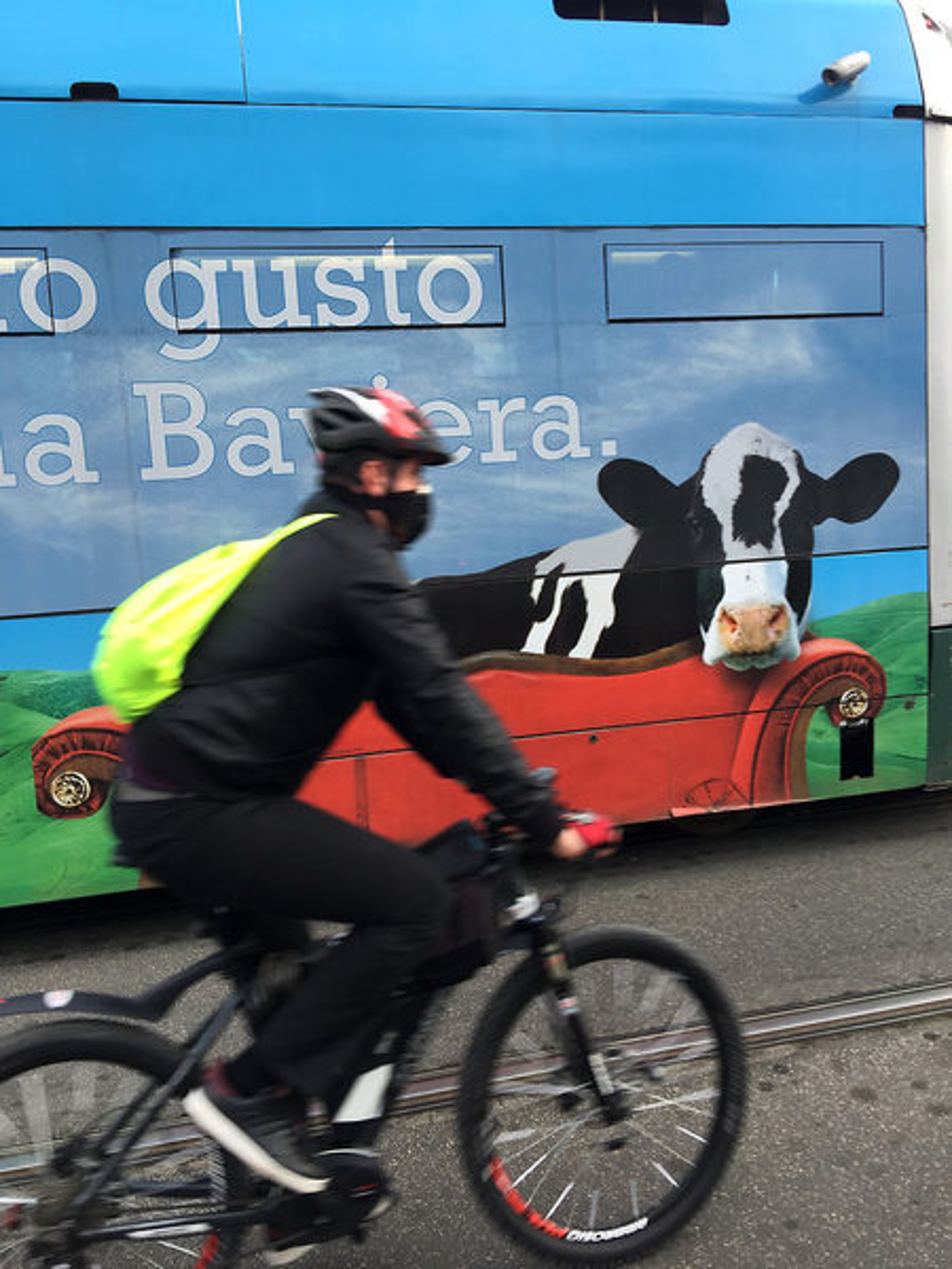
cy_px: 634
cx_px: 476
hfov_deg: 48.2
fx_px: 1063
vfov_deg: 61.7
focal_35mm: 29
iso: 32
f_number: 2.2
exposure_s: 1/177
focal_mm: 4.15
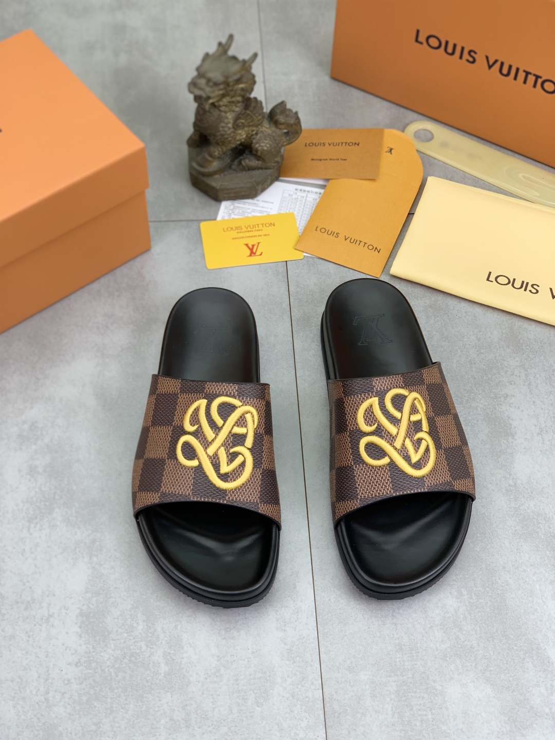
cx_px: 278
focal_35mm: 52
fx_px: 1112
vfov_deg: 36.8
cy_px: 370
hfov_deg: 28.0
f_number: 2.4
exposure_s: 1/100
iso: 25
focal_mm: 6
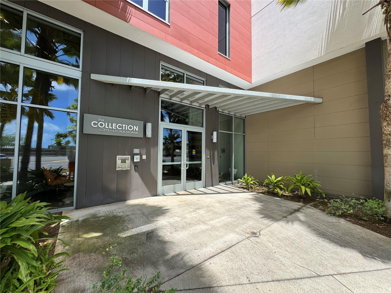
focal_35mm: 14
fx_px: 158
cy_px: 146
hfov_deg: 102.1
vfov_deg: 85.7
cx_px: 196
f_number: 2.2
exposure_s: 1/596
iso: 50
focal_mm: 2.22
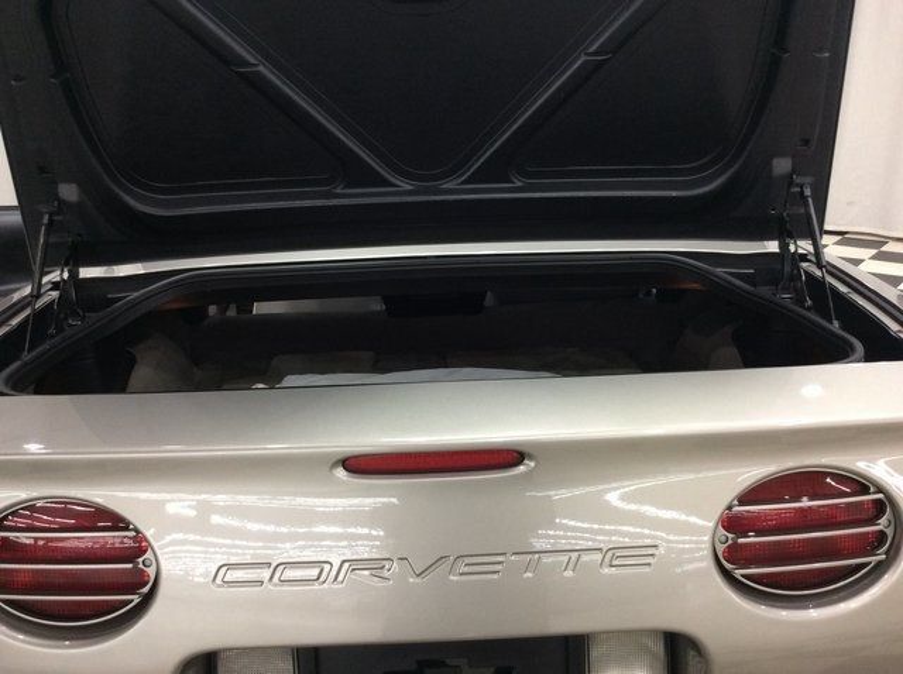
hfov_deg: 56.9
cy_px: 337
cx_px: 452
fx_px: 834
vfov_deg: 44.1
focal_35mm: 32
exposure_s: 1/24
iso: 64
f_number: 2.4
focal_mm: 3.3
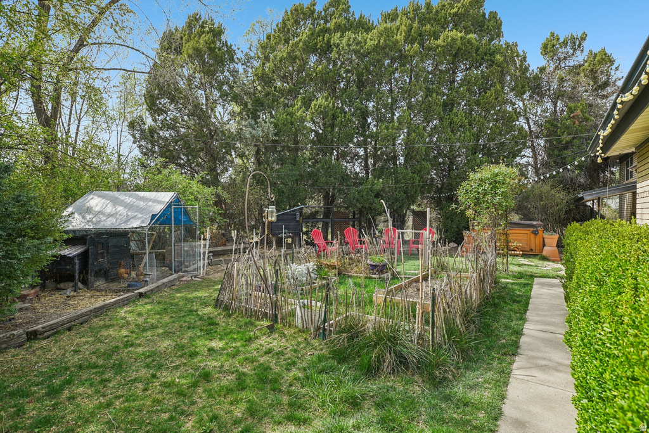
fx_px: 325
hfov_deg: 90.0
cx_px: 324
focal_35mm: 18
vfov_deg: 67.4
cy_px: 216
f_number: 8
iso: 100
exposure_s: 1/60
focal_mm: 18
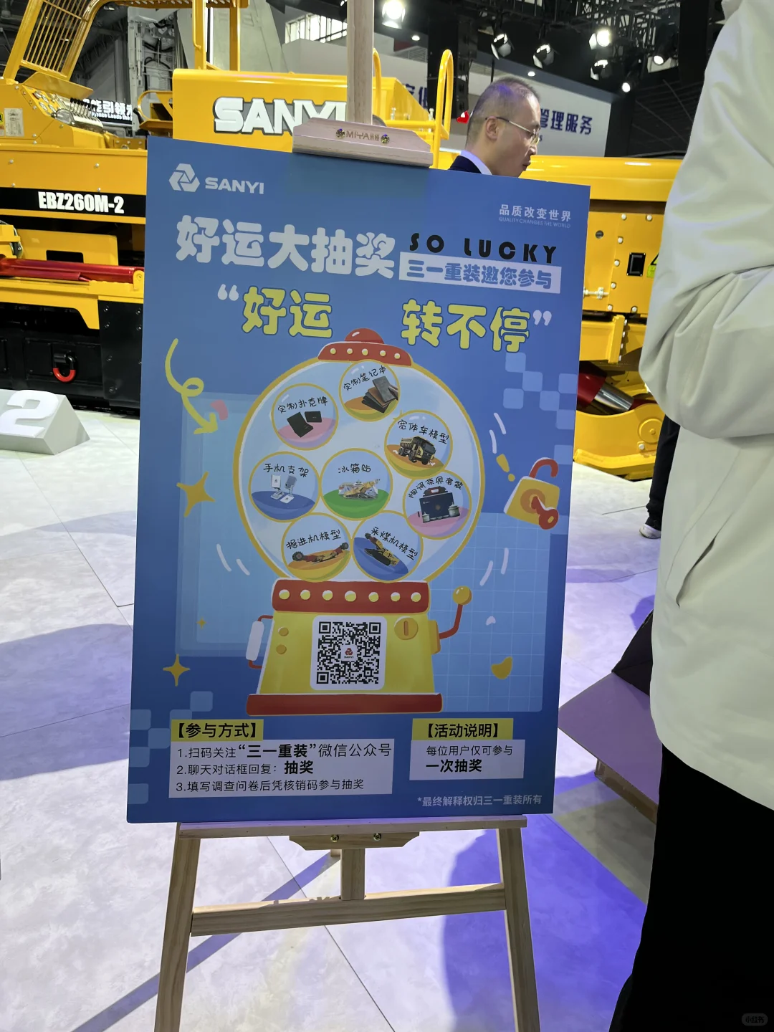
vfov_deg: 67.3
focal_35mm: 26
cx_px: 387
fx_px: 775
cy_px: 516
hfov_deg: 53.1
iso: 32
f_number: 1.6
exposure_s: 1/116
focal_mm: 5.1
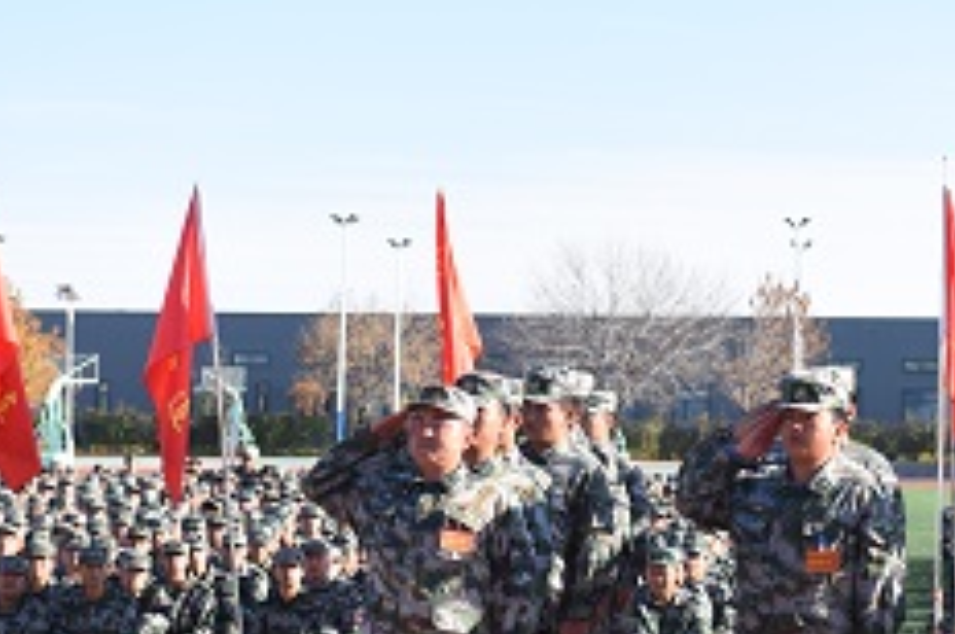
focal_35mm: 114
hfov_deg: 17.9
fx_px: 3020
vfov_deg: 11.9
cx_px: 634
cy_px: 494
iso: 64
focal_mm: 66
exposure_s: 1/200
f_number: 4.5
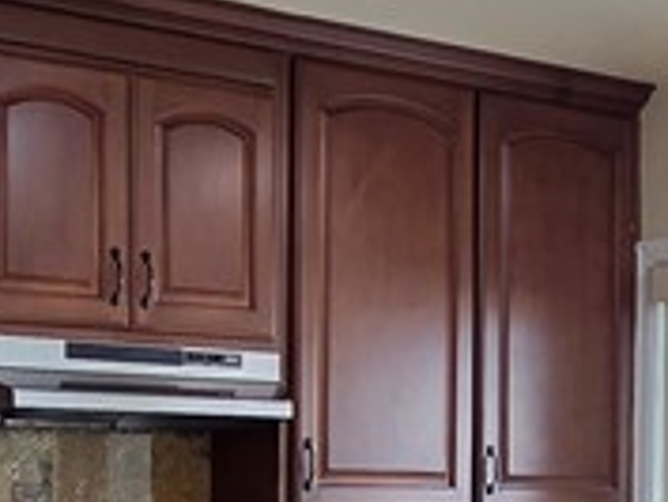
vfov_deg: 18.9
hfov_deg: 25.6
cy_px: 544
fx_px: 1448
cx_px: 155
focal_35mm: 75
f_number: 2.2
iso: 125
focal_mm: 2.2
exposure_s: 1/120
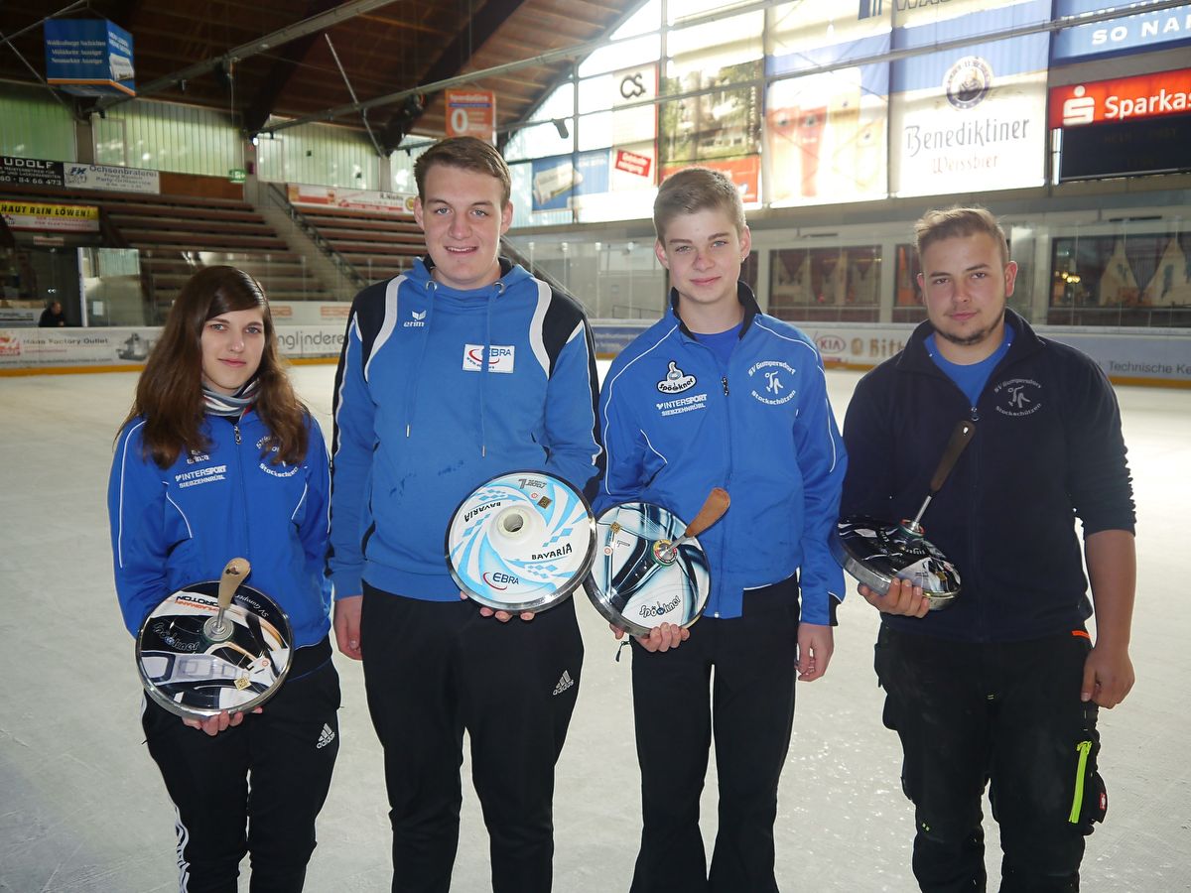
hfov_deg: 60.0
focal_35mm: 30
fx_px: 1032
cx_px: 596
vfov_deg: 46.8
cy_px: 446
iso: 160
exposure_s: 1/80
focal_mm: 15
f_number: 3.6
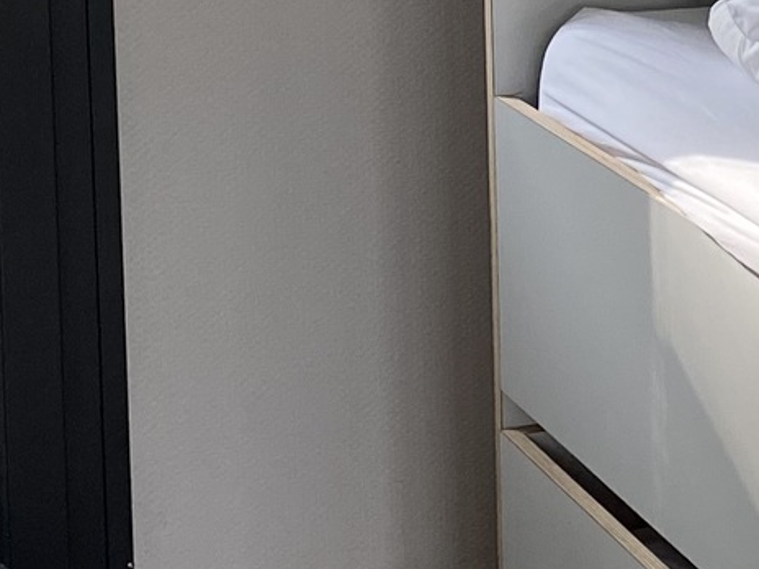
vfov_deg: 10.4
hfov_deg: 14.1
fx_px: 3070
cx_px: 555
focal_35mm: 140
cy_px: -171
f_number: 1.8
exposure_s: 1/121
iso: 100
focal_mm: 4.25
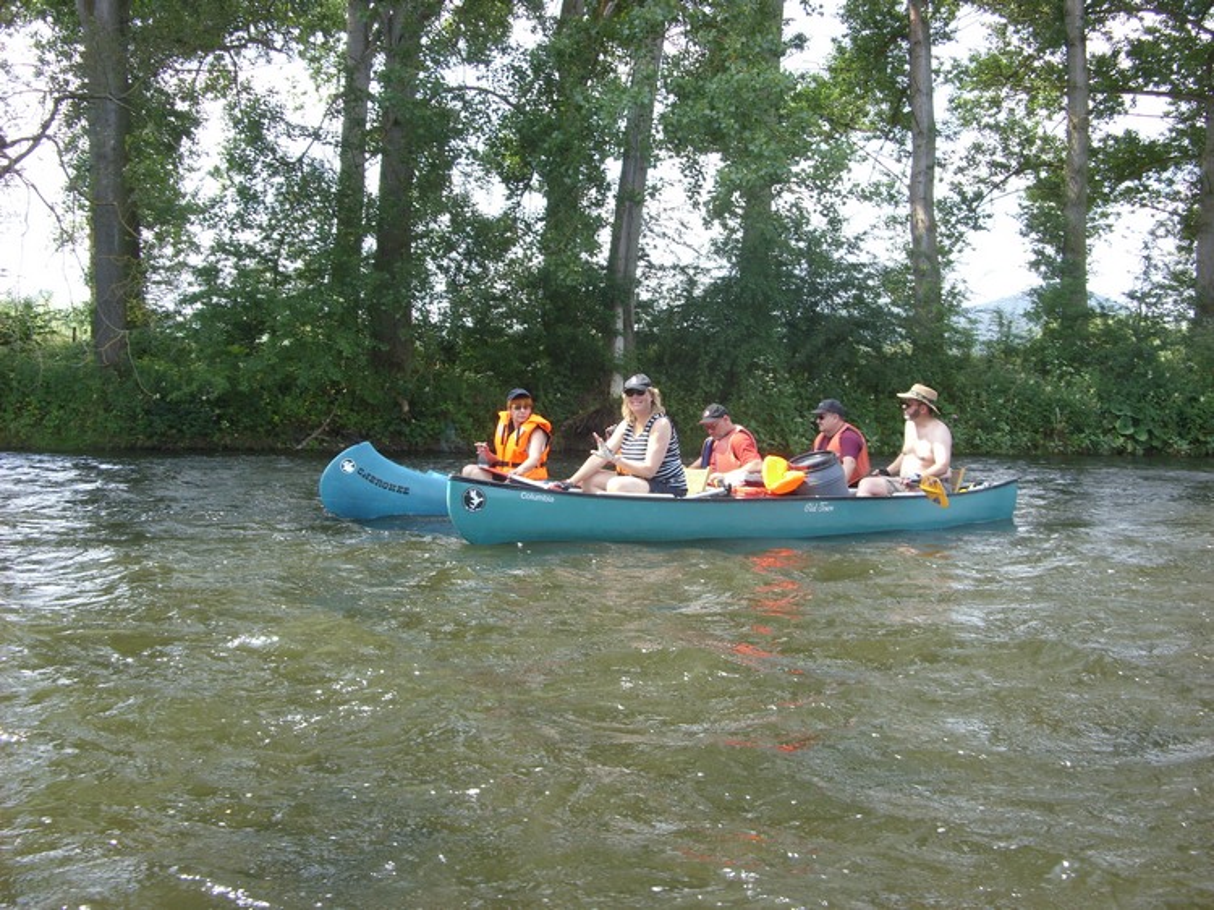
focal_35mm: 38
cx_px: 607
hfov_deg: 49.0
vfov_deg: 37.7
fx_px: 1332
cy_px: 455
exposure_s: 1/218
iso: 50
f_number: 2.8
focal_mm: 6.3
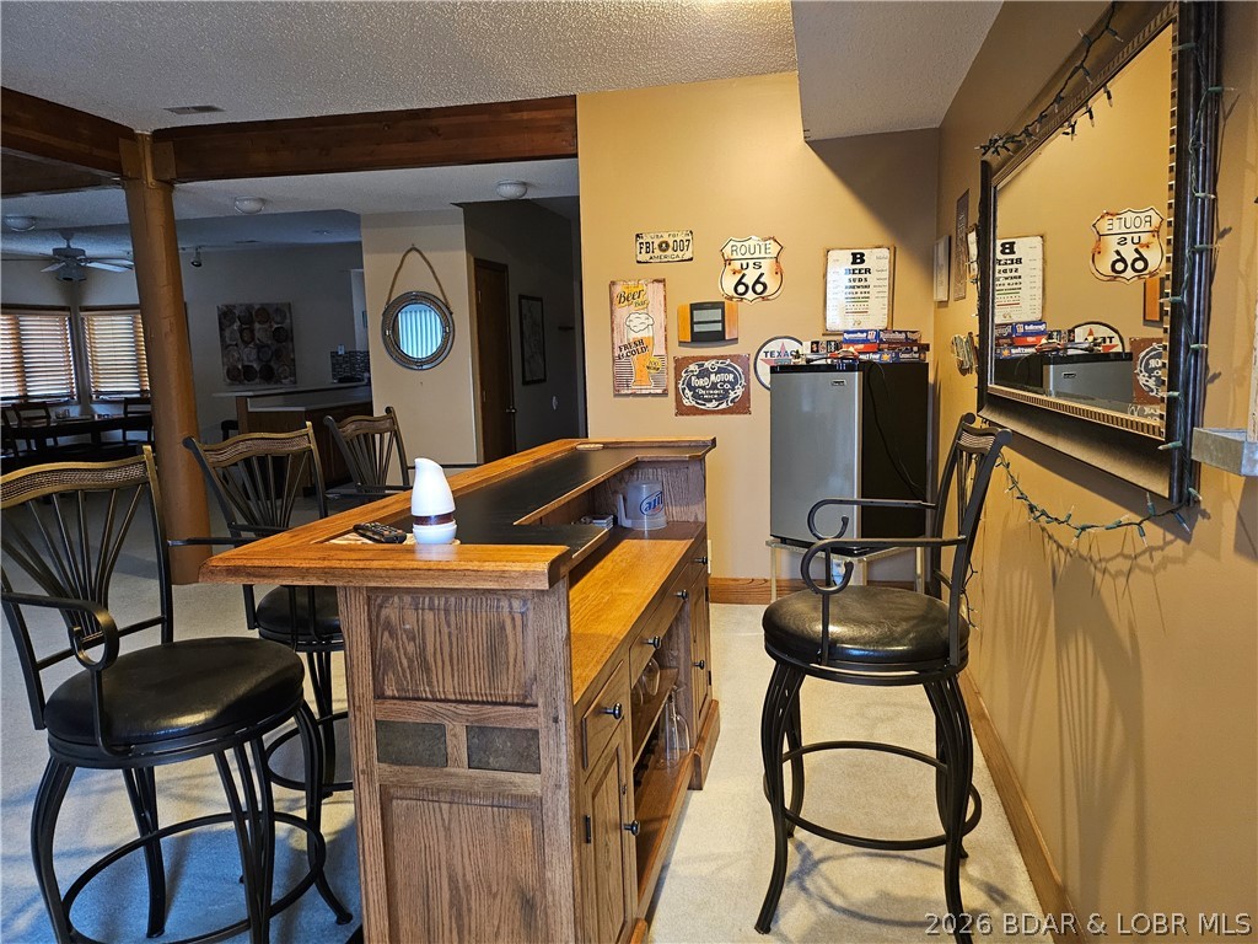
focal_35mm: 24
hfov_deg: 71.6
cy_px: 472
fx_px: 872
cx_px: 629
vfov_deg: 56.8
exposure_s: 1/30
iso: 640
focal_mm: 5
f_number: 1.8
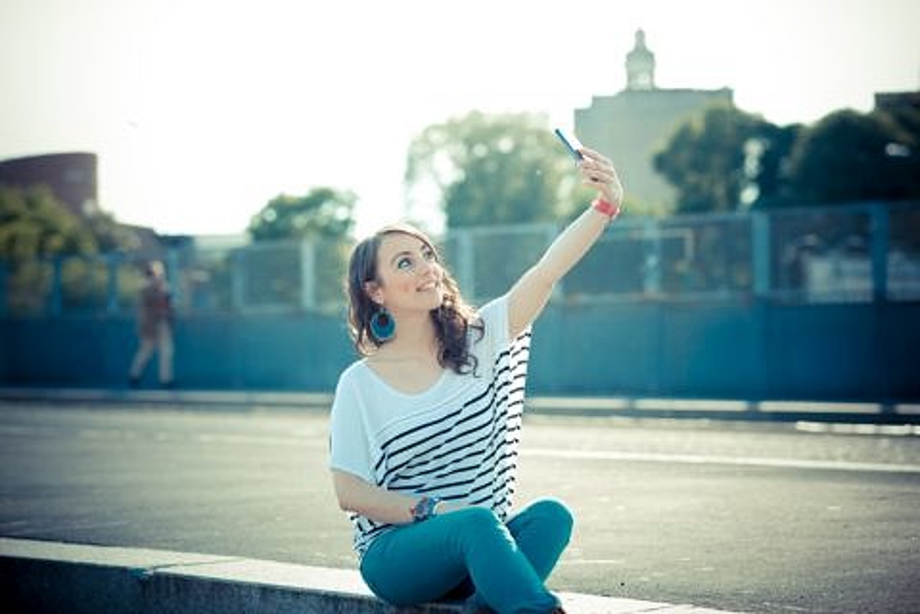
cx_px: 460
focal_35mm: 85
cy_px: 307
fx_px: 2172
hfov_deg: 23.9
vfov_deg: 16.1
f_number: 2.8
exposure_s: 1/640
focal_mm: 85
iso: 200
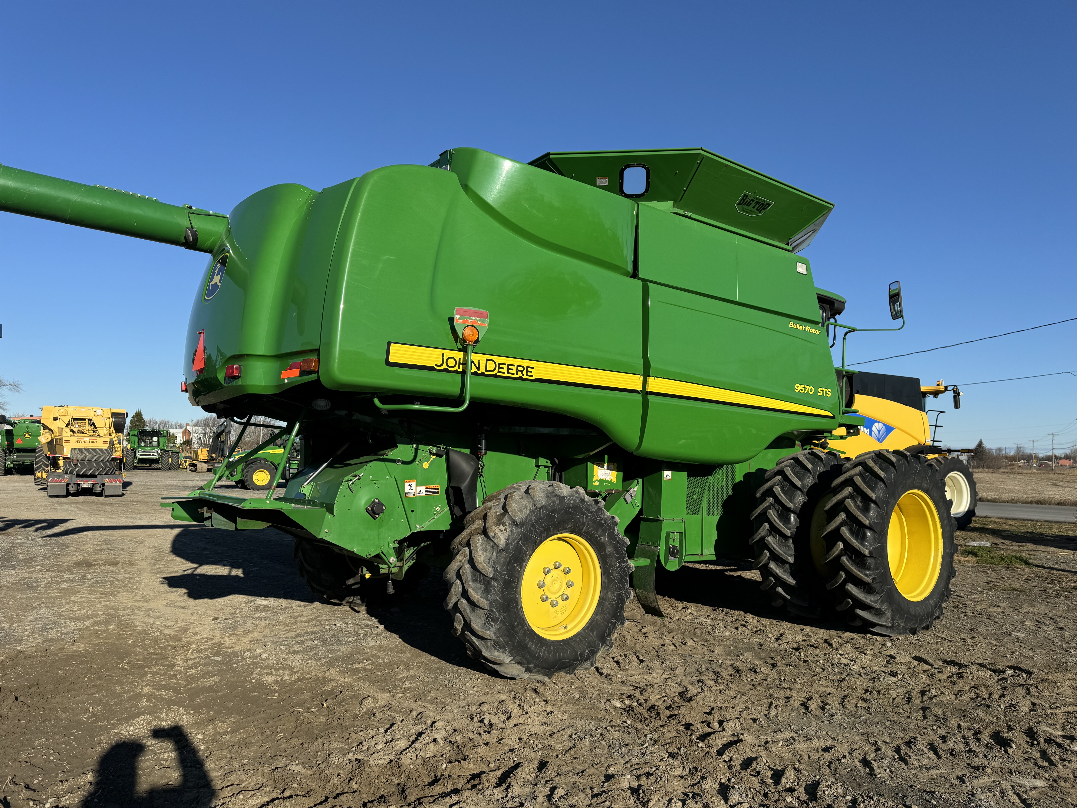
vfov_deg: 56.8
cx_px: 538
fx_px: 747
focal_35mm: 24
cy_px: 404
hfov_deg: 71.6
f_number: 1.78
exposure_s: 1/4608
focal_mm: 6.76
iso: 80
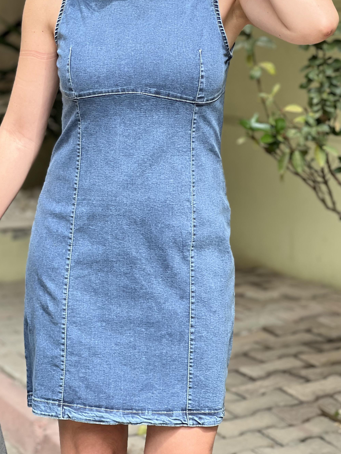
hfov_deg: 12.7
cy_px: 124
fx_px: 1537
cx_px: 160
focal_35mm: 117
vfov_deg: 16.8
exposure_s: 1/121
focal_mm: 9
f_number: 2.8
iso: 40
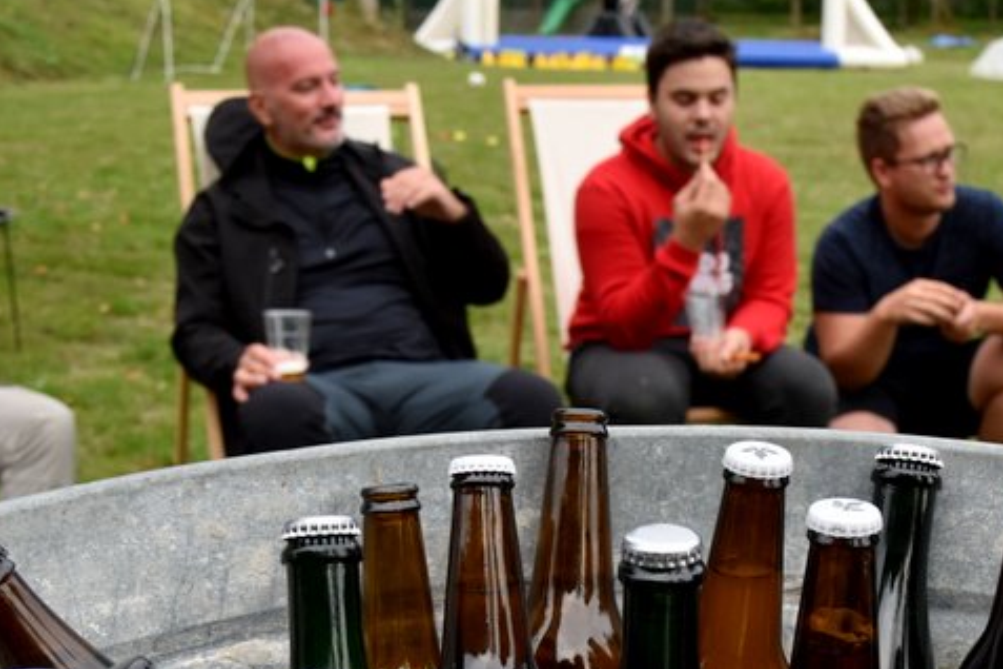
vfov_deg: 22.8
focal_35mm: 58
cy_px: 607
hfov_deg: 34.3
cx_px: 618
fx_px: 1616
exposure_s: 1/250
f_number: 3.5
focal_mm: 18
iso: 400
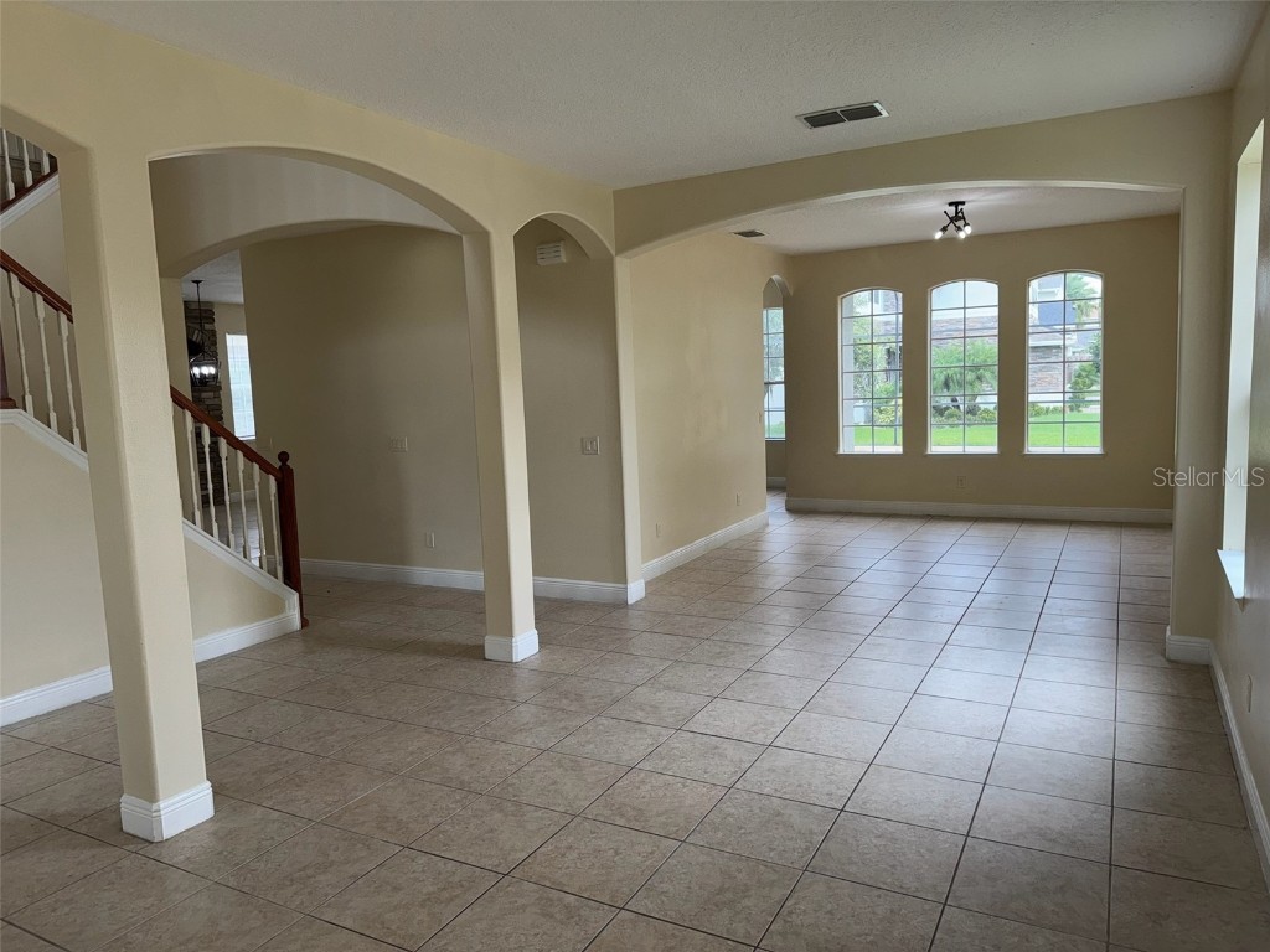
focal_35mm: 24
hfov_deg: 71.6
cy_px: 476
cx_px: 635
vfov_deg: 56.8
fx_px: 881
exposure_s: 1/279
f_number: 1.78
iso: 50
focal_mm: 6.76
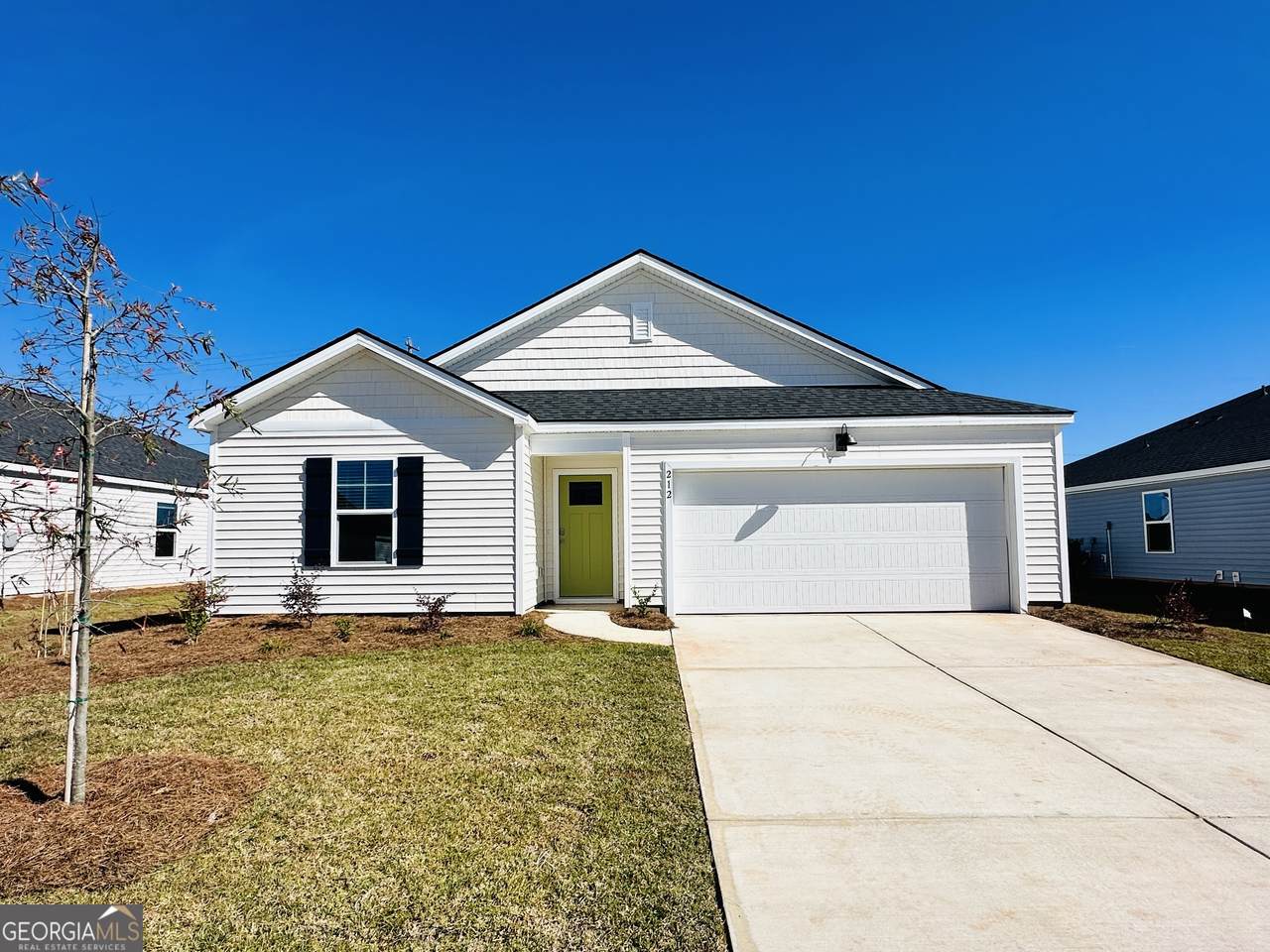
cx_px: 635
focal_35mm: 14
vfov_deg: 85.7
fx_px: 514
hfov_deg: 102.1
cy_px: 476
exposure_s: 1/4132
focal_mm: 2.22
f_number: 2.2
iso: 50
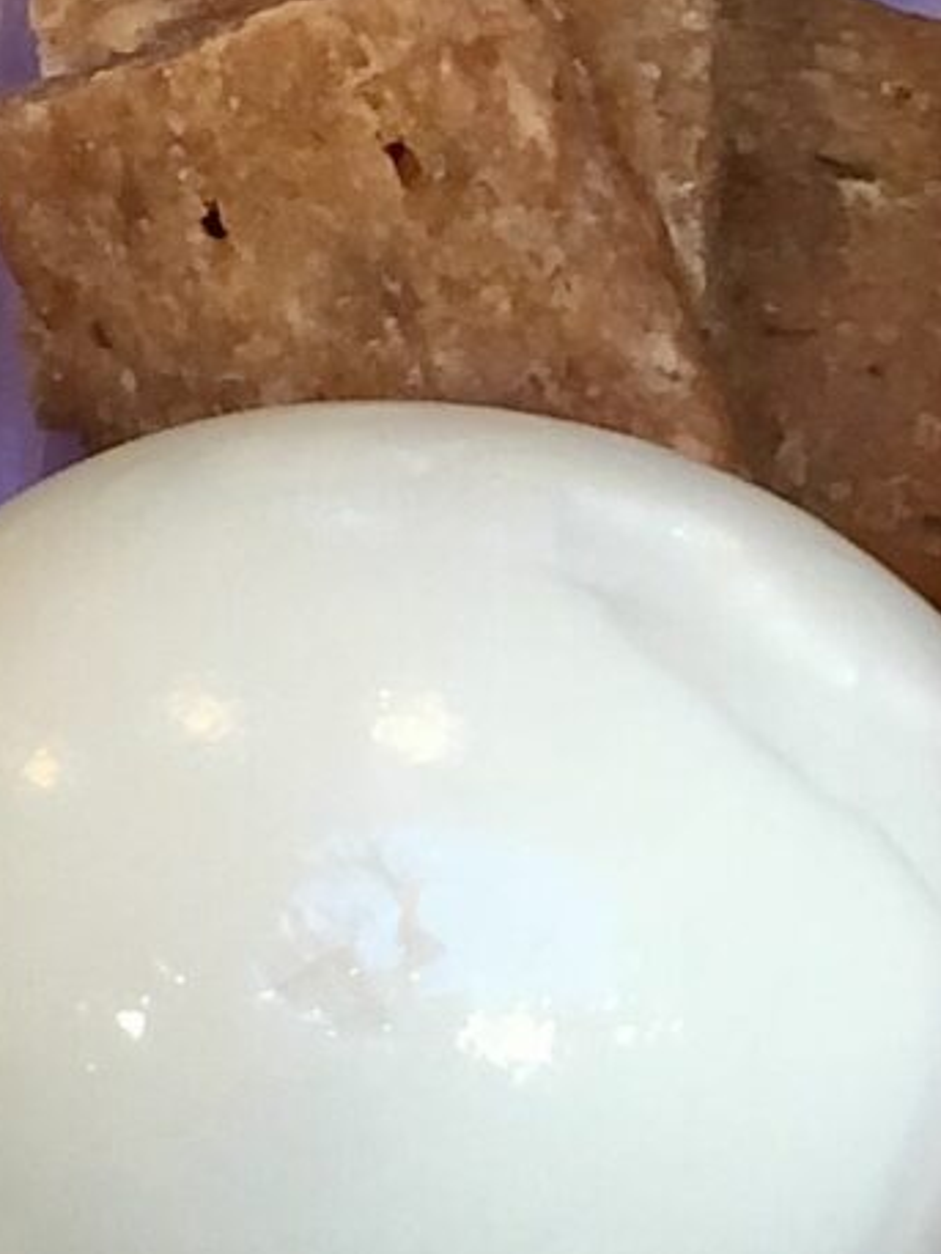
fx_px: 10542
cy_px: -461
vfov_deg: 6.7
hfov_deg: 5.0
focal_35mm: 291
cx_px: 2219
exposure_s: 1/40
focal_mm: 6
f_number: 2.4
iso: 100
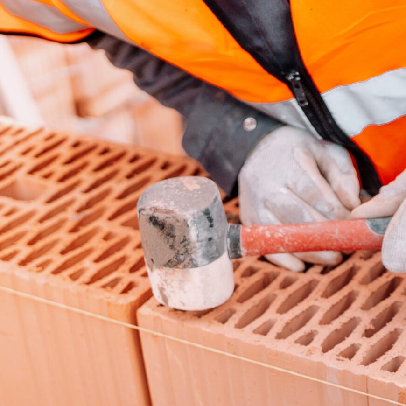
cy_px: 273
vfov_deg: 19.2
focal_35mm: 90
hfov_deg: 18.7
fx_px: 1194
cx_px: 421
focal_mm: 24
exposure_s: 1/4000
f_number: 1.6
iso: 250
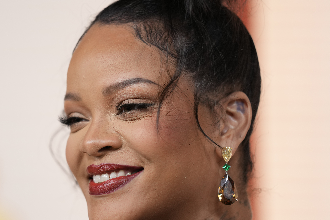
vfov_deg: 5.0
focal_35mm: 276
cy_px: 118
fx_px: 2530
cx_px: 103
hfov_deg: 7.5
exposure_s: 1/200
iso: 640
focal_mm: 200
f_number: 2.8
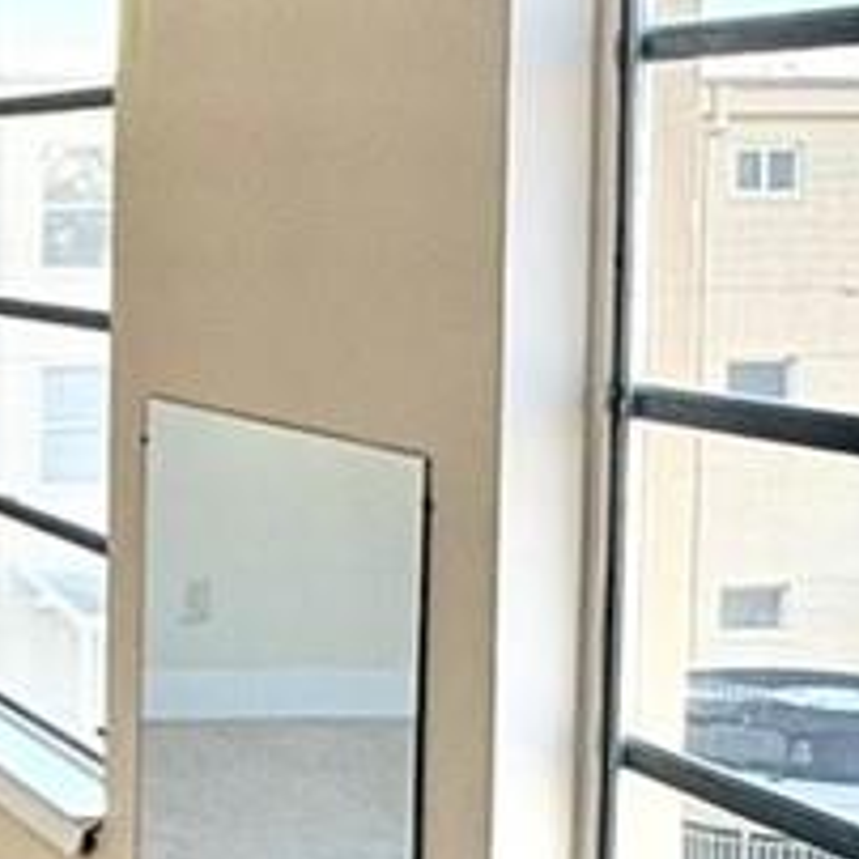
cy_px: 370
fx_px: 2751
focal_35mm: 98
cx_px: -549
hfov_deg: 15.8
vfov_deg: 17.7
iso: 64
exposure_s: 1/135
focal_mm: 2.22
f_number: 2.2
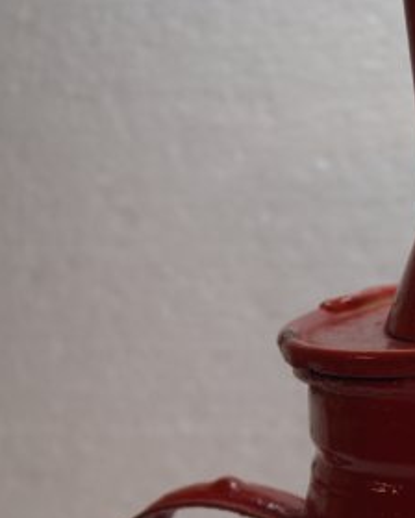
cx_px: 515
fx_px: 1781
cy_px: 499
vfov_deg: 16.3
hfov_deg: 12.9
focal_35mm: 116
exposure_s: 1/60
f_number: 4
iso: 250
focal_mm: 24
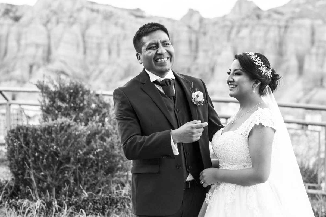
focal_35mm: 84
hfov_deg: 24.2
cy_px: 108
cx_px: 163
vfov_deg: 16.3
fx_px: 761
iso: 640
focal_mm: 56
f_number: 2.8
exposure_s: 1/2000
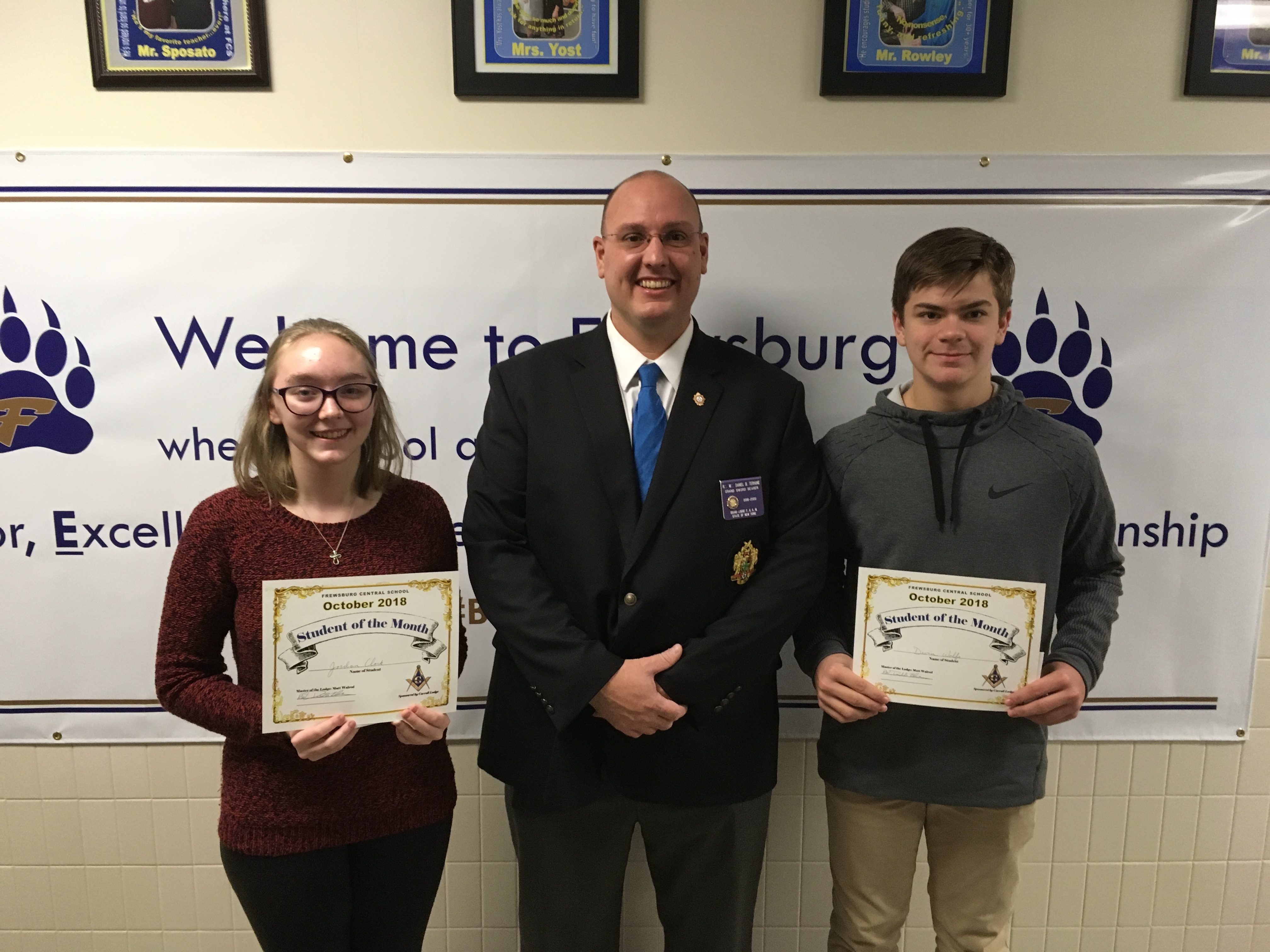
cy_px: 476
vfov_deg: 48.2
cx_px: 635
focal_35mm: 29
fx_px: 1064
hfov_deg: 61.7
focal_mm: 4.15
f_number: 2.2
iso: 160
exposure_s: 1/30
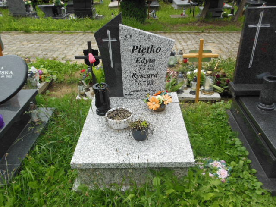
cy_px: 104
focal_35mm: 29
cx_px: 138
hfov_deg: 61.7
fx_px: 231
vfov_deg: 48.2
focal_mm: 5.2
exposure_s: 1/500
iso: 125
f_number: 3.3
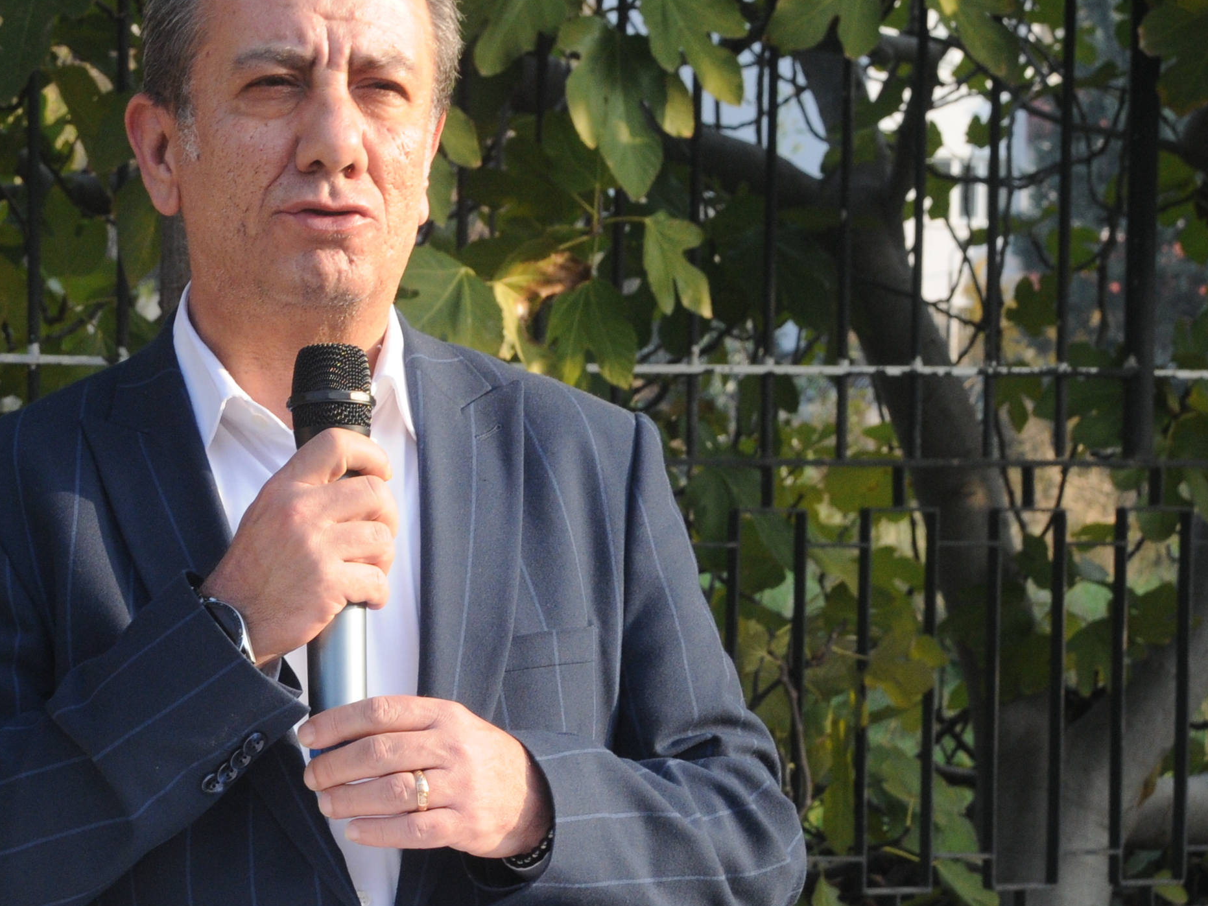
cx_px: 213
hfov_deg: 15.5
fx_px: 4397
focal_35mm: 126
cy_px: 728
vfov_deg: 11.7
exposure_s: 1/250
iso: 500
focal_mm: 38
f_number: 8
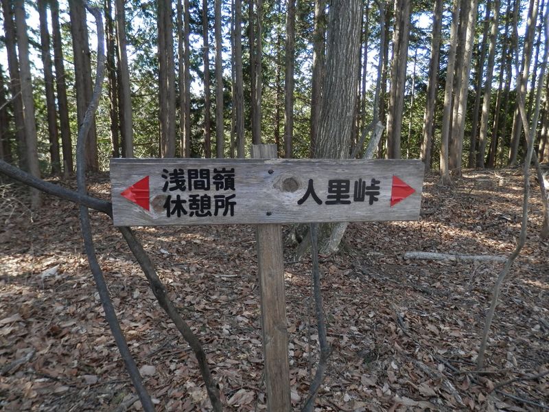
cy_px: 206
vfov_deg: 54.9
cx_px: 274
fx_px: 396
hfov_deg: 69.4
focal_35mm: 25
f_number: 3
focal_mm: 4.5
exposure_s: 1/60
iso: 80
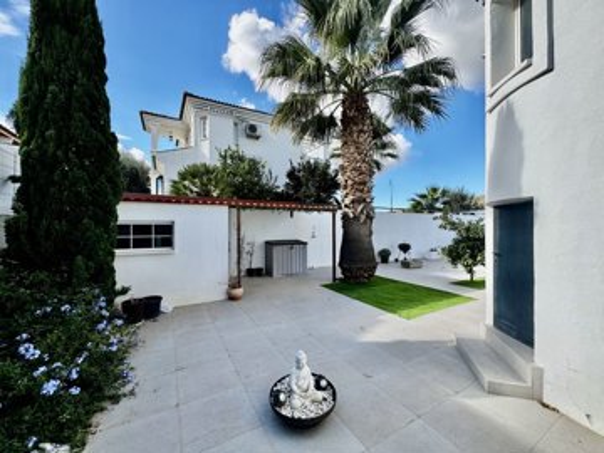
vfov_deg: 85.7
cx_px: 302
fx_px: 244
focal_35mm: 14
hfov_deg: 102.1
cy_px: 226
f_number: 2.2
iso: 40
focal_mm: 2.22
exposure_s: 1/669
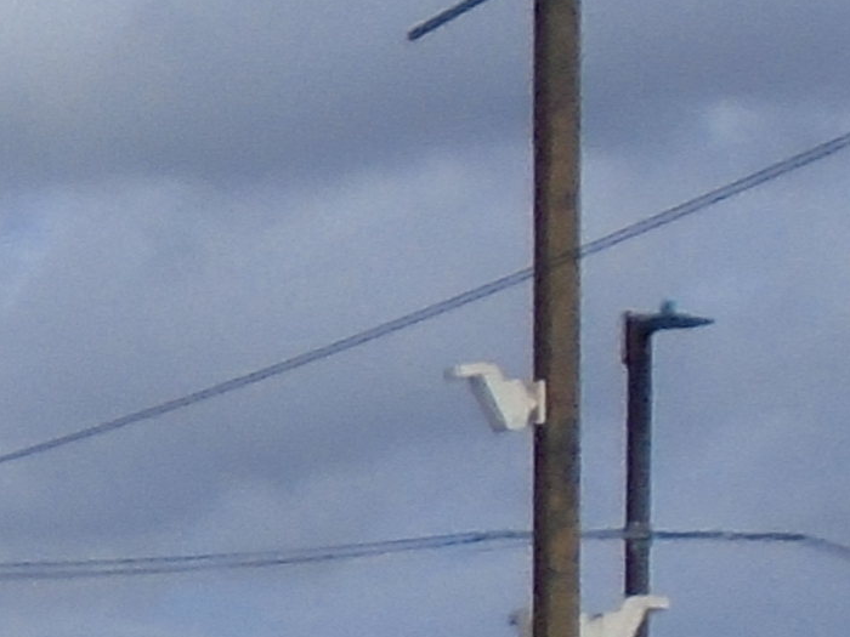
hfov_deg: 7.5
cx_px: -1808
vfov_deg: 6.3
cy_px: 1466
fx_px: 5599
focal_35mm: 228
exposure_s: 1/400
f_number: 8.8
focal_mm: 5.5
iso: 100
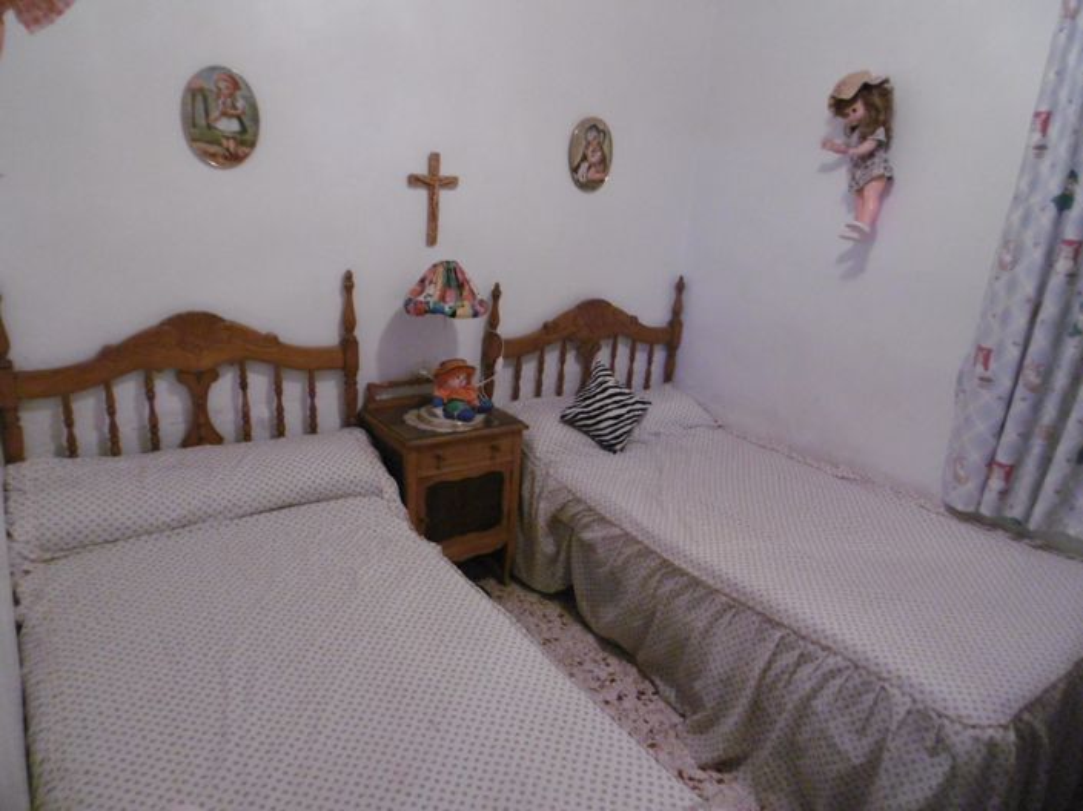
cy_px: 406
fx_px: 750
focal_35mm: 24
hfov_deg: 71.6
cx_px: 542
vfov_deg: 56.8
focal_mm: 4.3
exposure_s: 1/10
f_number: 3.1
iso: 400
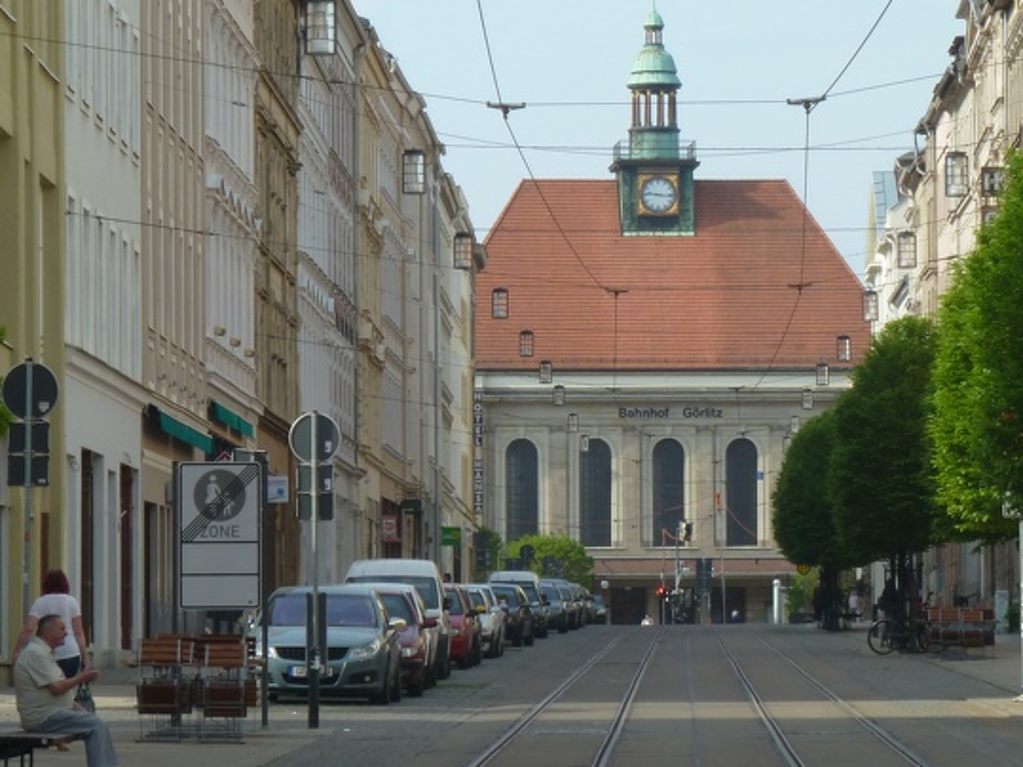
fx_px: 6382
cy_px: 319
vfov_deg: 6.9
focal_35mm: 216
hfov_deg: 9.2
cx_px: 664
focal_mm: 24.1
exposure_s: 1/320
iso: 80
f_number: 4.5
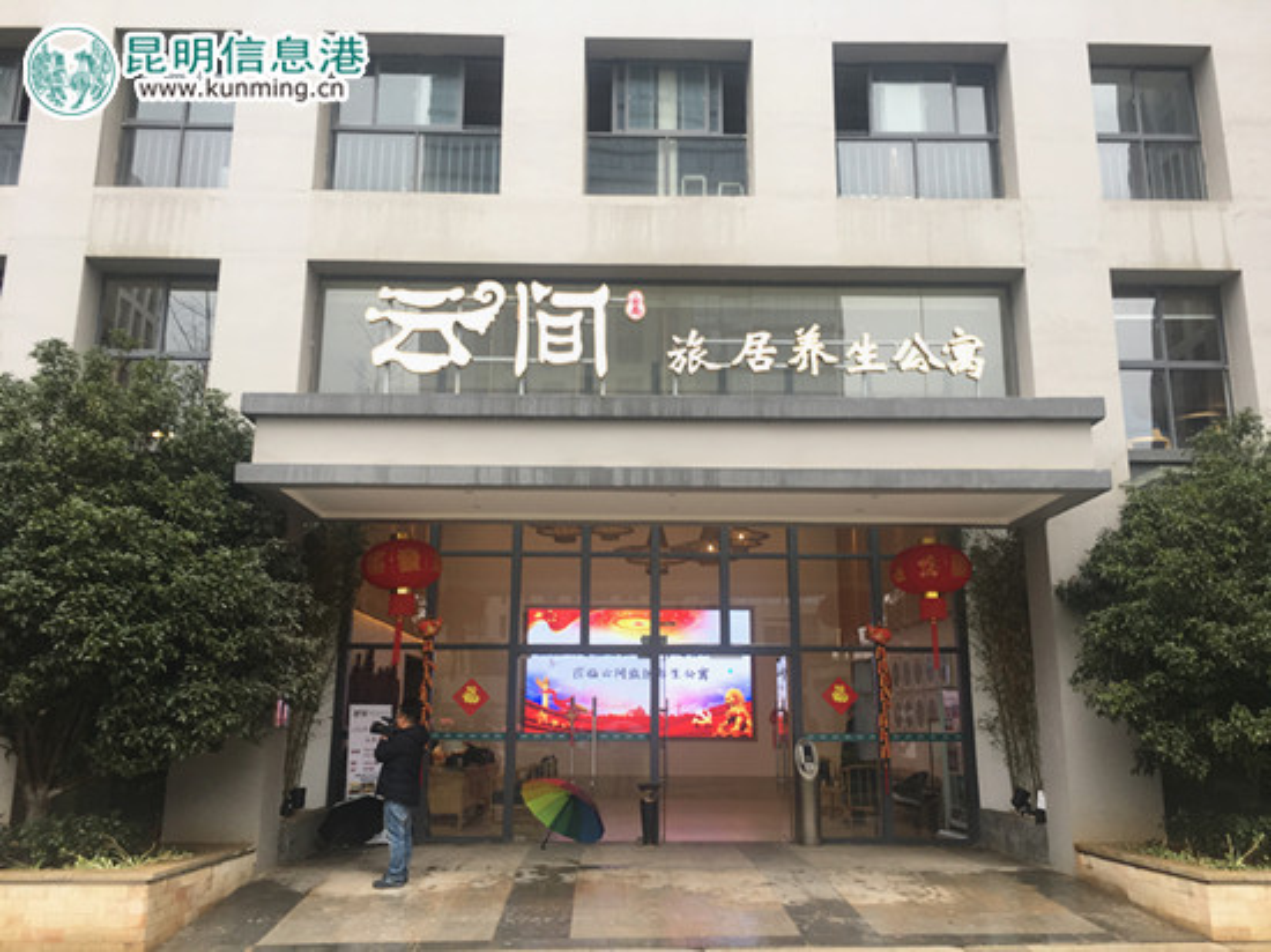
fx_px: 1064
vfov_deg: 48.2
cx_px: 636
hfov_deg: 61.7
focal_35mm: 29
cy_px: 476
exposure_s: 1/100
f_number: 2.2
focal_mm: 4.15
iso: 32
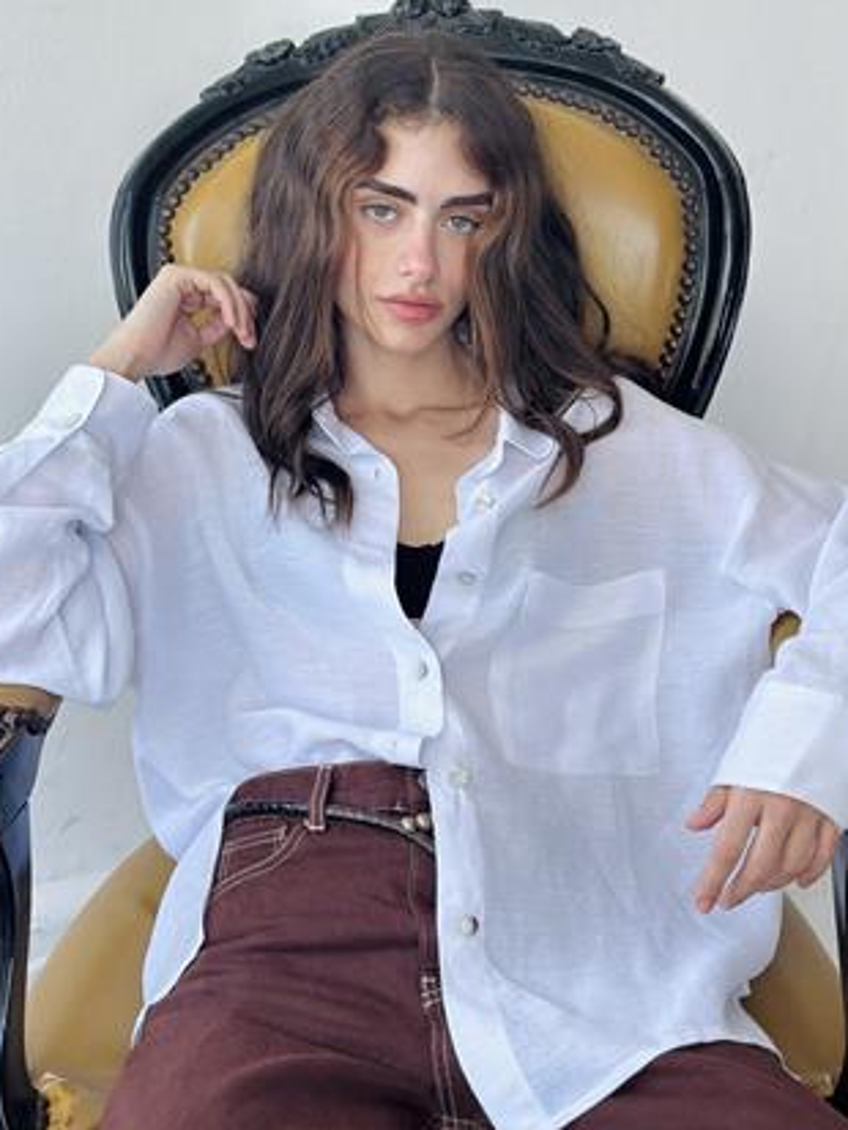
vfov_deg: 31.2
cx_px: 419
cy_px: 505
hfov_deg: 23.7
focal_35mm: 62
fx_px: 2024
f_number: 1.78
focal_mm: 6.86
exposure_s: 1/158
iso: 80
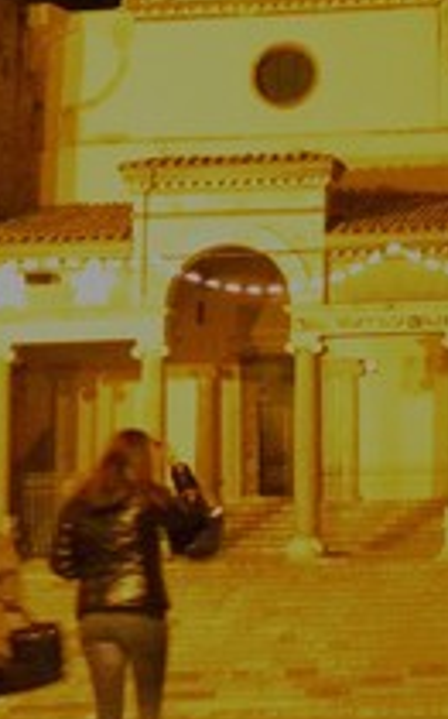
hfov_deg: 10.3
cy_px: 154
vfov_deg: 17.7
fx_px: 2289
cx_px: 906
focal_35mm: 117
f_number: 2.8
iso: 791
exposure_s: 1/9.6
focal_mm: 5.2
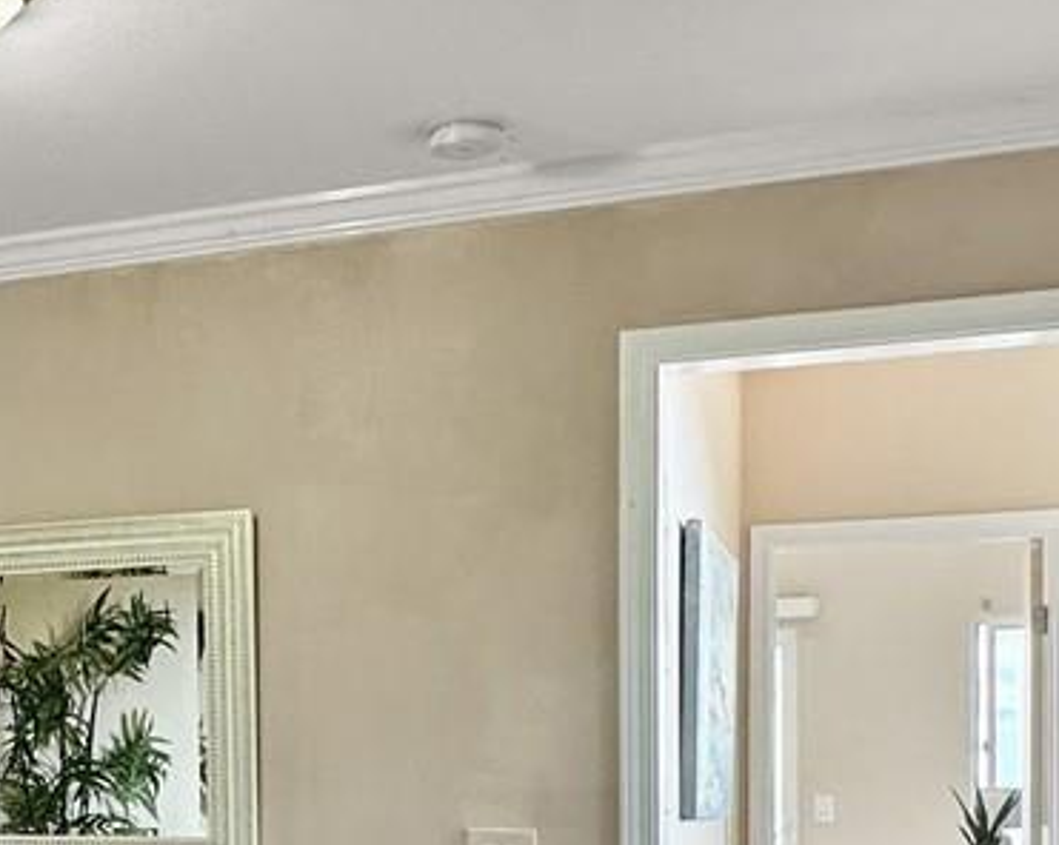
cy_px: 874
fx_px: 1847
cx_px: -26
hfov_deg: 29.6
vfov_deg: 24.4
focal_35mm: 59
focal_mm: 2.22
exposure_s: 1/30
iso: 640
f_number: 2.2
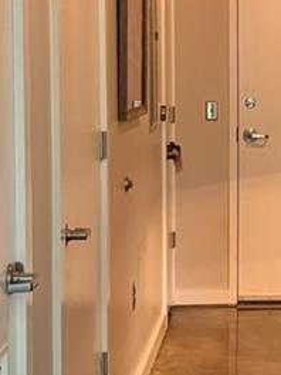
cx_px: 334
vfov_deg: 16.7
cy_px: 135
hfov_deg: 12.3
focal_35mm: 118
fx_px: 1277
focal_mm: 5.96
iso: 320
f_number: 1.6
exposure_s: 1/60
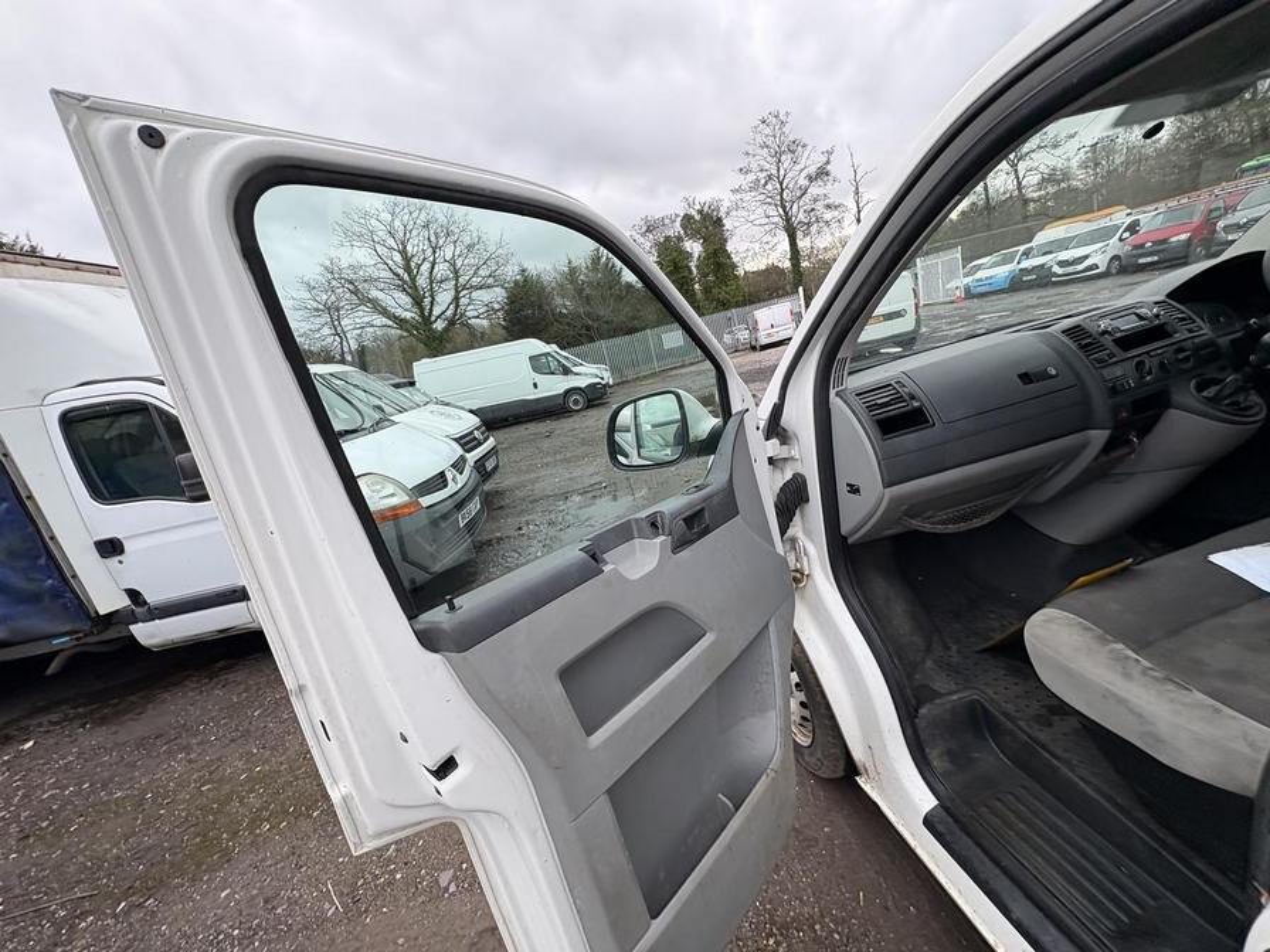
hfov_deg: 102.1
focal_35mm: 14
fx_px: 514
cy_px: 476
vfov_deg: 85.7
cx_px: 635
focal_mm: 2.22
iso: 64
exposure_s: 1/104
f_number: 2.2
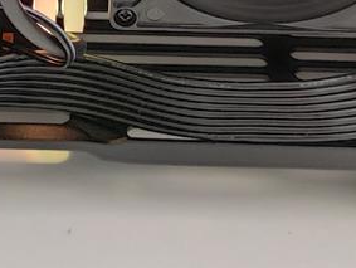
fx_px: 1308
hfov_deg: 15.3
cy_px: -199
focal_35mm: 127
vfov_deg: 11.0
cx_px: 44
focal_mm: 6.78
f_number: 1.85
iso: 730
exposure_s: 1/18
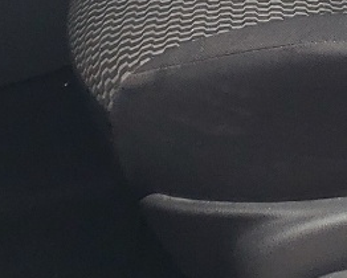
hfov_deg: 11.6
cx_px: 601
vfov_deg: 9.2
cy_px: -332
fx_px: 1593
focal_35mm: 155
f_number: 1.5
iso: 50
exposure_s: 1/312
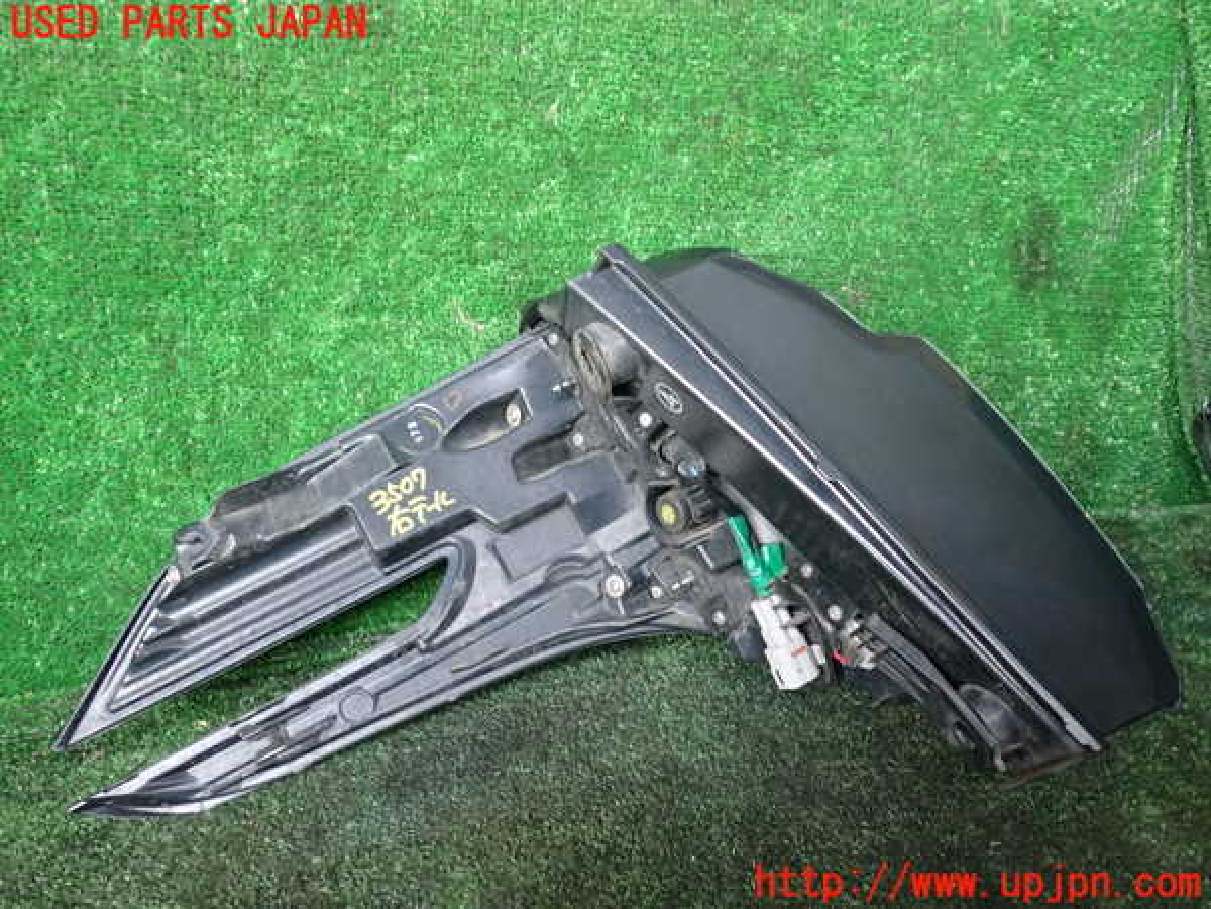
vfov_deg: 46.8
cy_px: 454
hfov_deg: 60.0
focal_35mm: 30
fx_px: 1050
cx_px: 606
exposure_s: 1/30
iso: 250
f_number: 2.3
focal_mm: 5.4
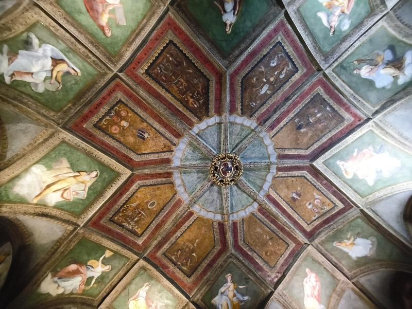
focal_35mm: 15
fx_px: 179
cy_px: 154
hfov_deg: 98.1
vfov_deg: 81.8
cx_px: 206
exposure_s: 1/16.7
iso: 1250
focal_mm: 1.65
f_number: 2.2
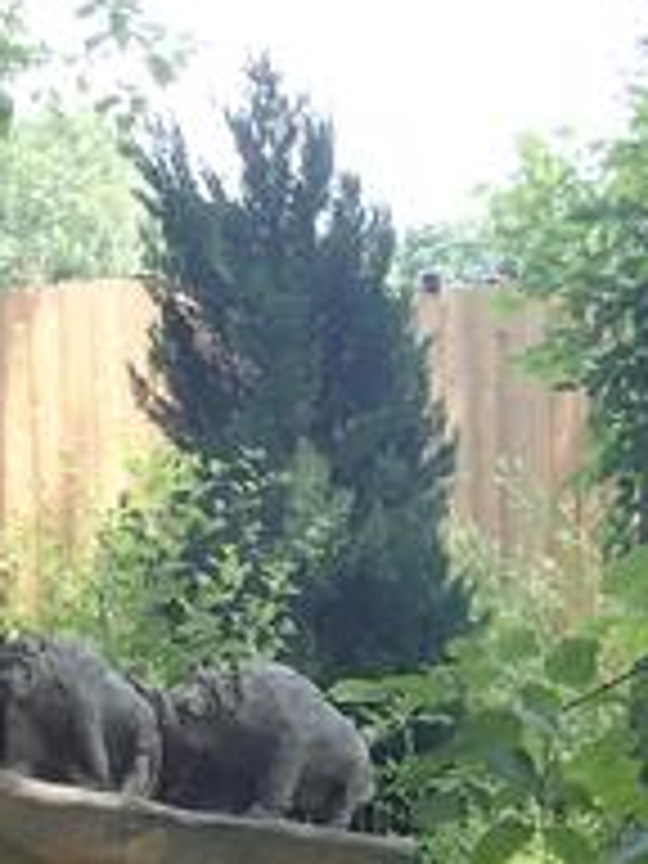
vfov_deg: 21.8
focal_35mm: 89
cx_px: -81
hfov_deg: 16.1
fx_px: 2221
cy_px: 657
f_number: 3.5
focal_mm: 6.9
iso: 100
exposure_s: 1/125
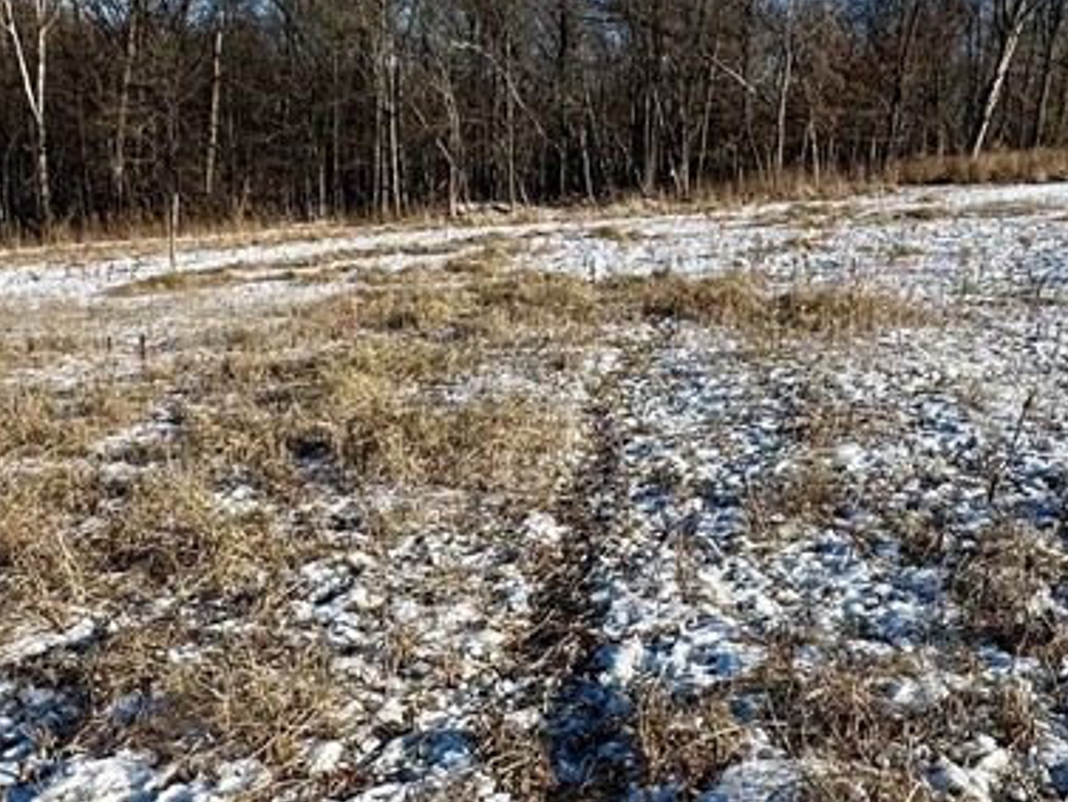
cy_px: 510
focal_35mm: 38
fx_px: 1173
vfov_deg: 37.5
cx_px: 674
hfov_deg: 48.5
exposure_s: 1/2451
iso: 50
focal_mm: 2.22
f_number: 2.2
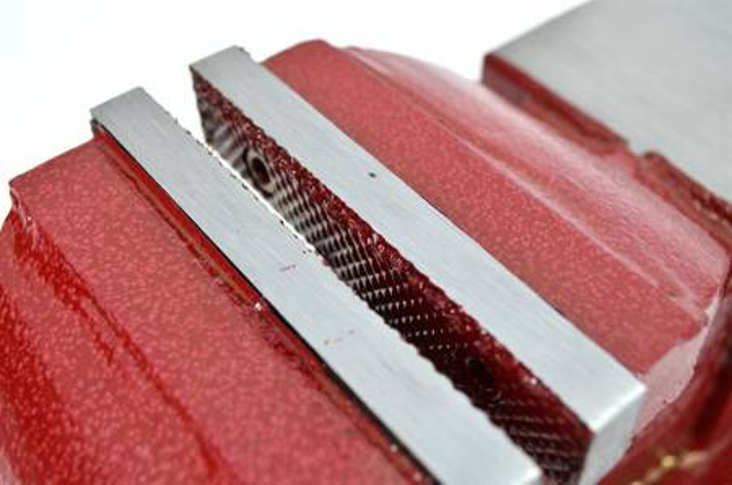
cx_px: 366
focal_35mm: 48
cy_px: 242
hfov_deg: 41.2
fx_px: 974
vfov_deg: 27.9
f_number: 5.6
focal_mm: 32
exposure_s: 1/160
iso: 400
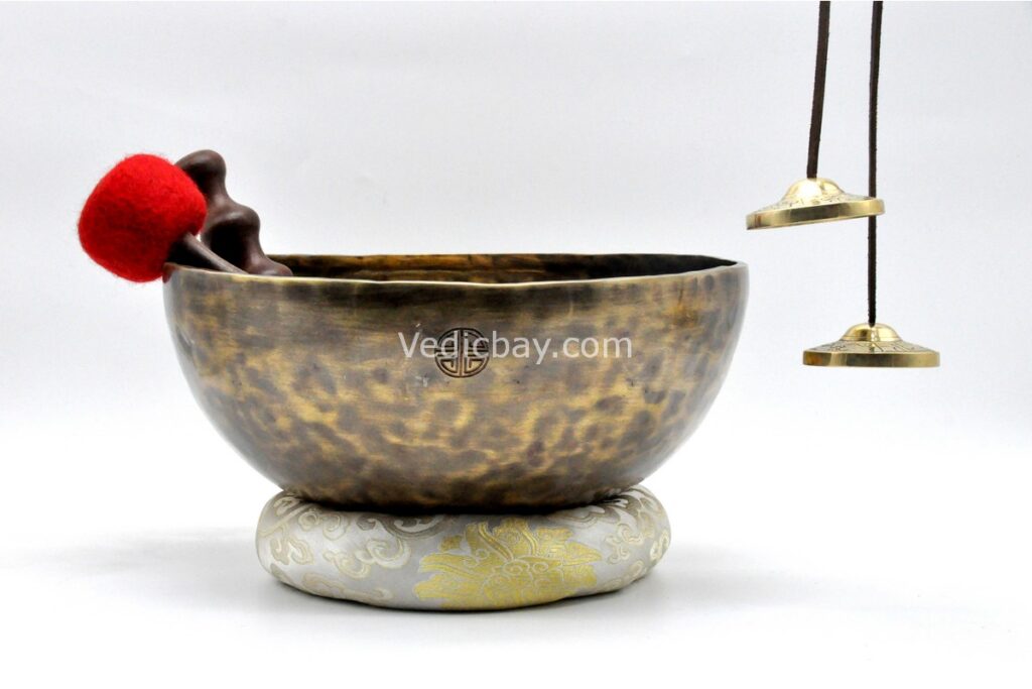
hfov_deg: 28.1
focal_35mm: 72
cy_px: 344
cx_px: 516
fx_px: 2064
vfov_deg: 18.9
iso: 3200
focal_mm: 48
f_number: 14
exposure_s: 1/200
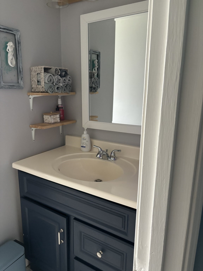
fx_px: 203
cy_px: 136
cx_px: 102
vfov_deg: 67.3
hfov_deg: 53.1
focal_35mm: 26
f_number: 1.6
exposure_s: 1/47
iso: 500
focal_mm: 5.96
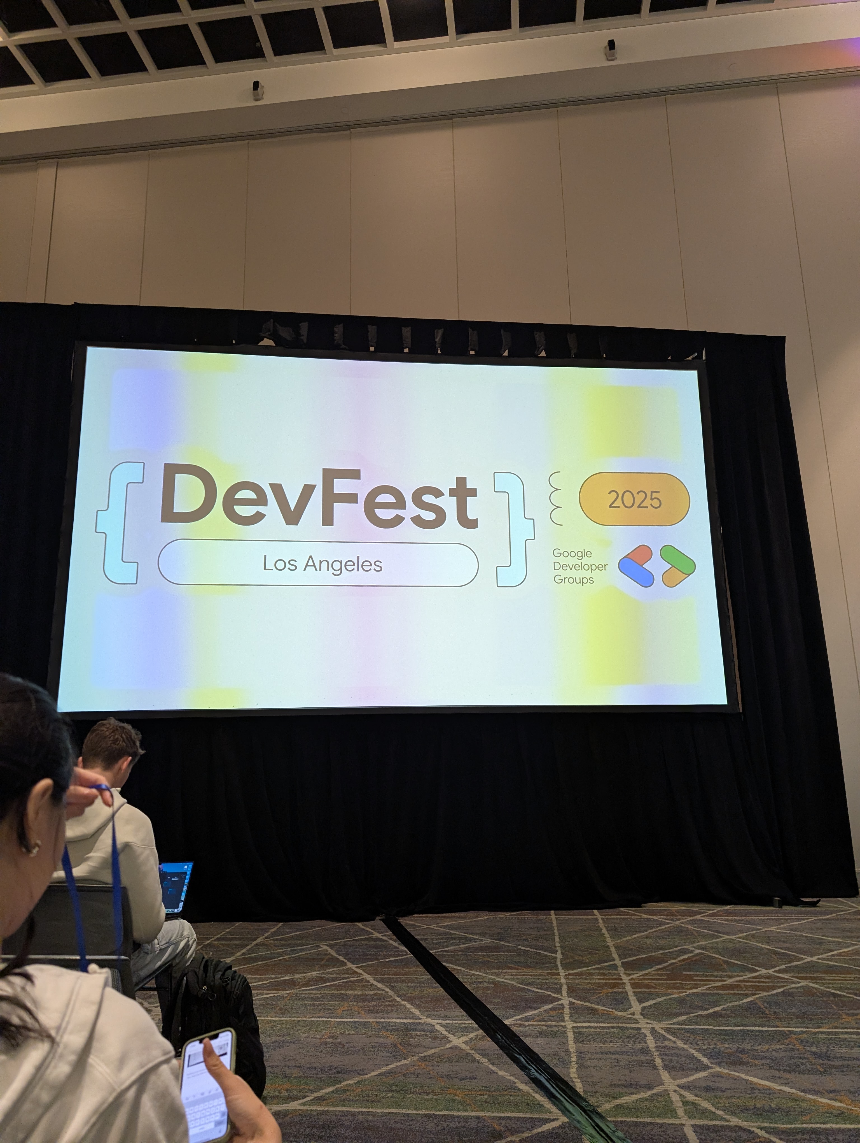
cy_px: 572
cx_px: 430
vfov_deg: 71.5
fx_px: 793
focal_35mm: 24
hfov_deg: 56.9
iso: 731
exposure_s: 1/131
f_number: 1.68
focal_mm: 6.9
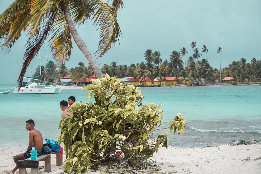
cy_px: 87
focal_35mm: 64
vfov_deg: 21.1
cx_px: 130
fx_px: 468
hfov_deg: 31.2
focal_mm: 43
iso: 160
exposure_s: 1/400
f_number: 5.6
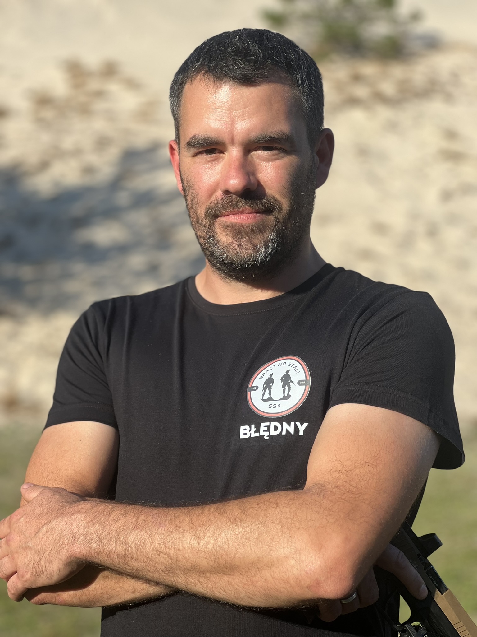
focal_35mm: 77
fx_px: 1415
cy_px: 318
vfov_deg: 25.3
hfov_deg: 19.1
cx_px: 238
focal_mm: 9
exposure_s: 1/459
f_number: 2.8
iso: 32
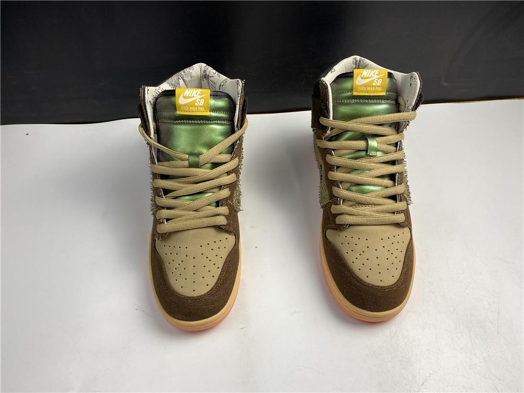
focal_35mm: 26
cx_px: 262
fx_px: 394
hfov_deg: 67.3
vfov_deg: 53.1
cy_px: 196
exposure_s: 1/100
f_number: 1.8
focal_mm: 4.25
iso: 40
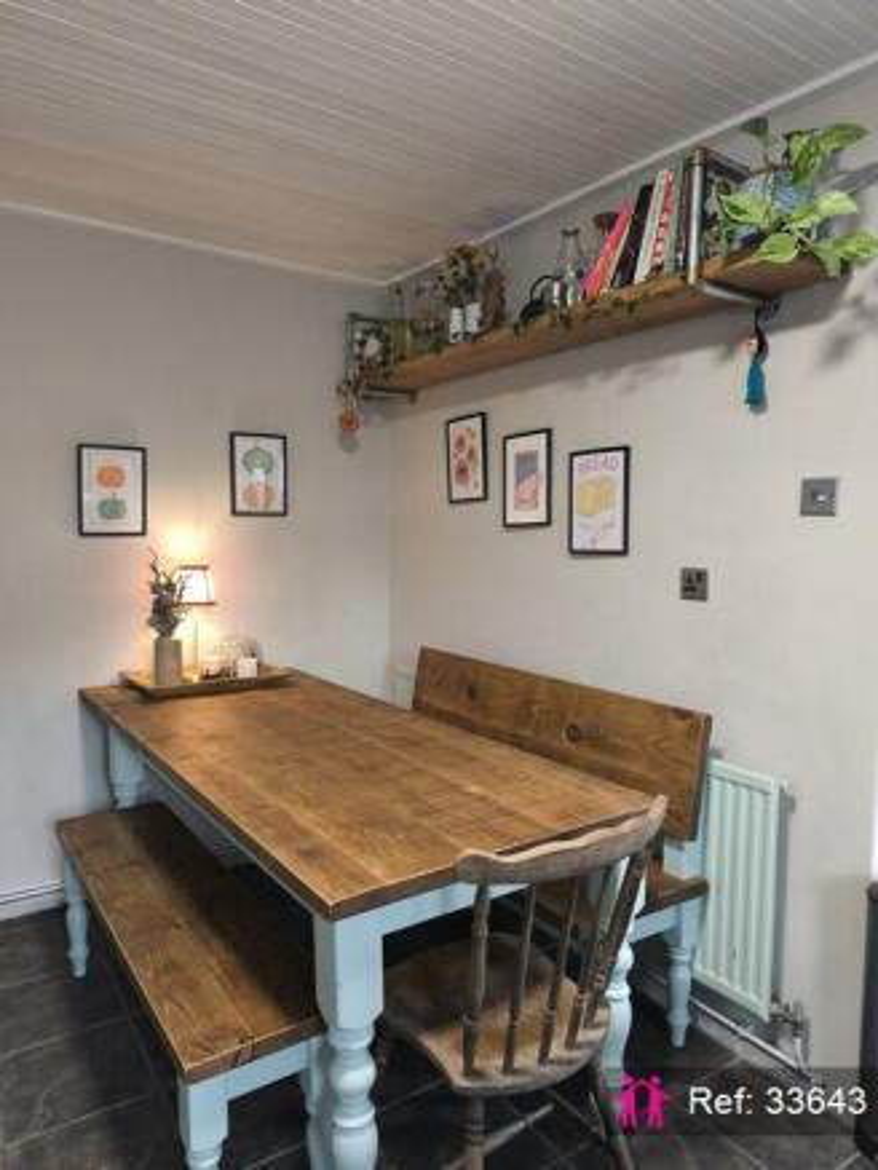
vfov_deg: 73.9
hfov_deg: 58.9
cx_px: 439
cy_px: 585
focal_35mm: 23
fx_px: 777
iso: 400
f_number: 1.6
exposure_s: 1/50
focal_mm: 6.57
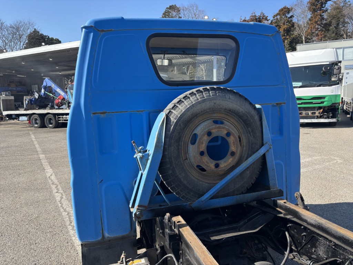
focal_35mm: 26
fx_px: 265
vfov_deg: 53.1
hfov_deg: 67.3
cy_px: 132
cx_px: 176
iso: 50
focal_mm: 5.96
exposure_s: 1/961
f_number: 1.6
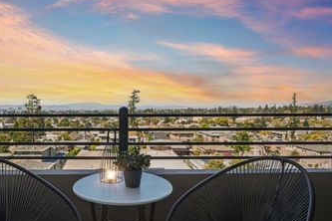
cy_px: 106
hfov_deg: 70.7
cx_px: 127
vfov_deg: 51.5
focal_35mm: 25
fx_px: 230
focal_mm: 16.6
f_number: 8
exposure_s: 1/250
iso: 800
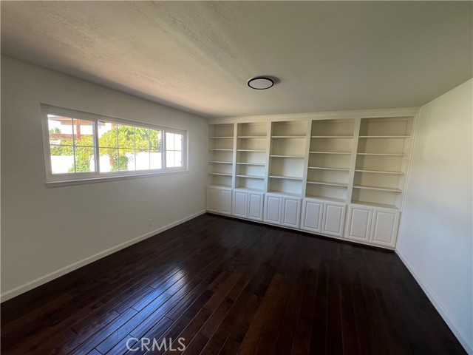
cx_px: 236
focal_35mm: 13
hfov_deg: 106.2
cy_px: 178
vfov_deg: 89.9
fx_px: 178
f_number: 1.8
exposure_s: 1/99
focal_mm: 1.57
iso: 80
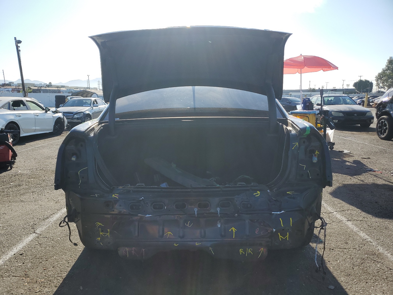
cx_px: 196
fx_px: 295
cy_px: 148
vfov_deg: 53.1
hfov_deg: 67.3
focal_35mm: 26
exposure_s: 1/2500
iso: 50
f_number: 1.5
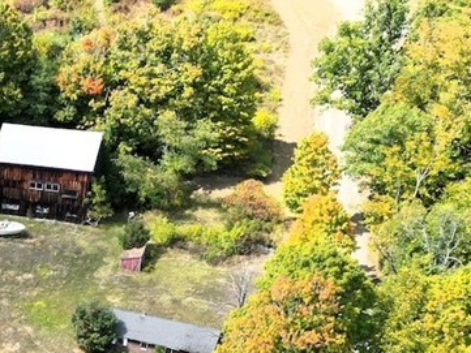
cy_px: 457
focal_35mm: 68
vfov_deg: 19.9
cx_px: -82
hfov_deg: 25.8
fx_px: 926
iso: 100
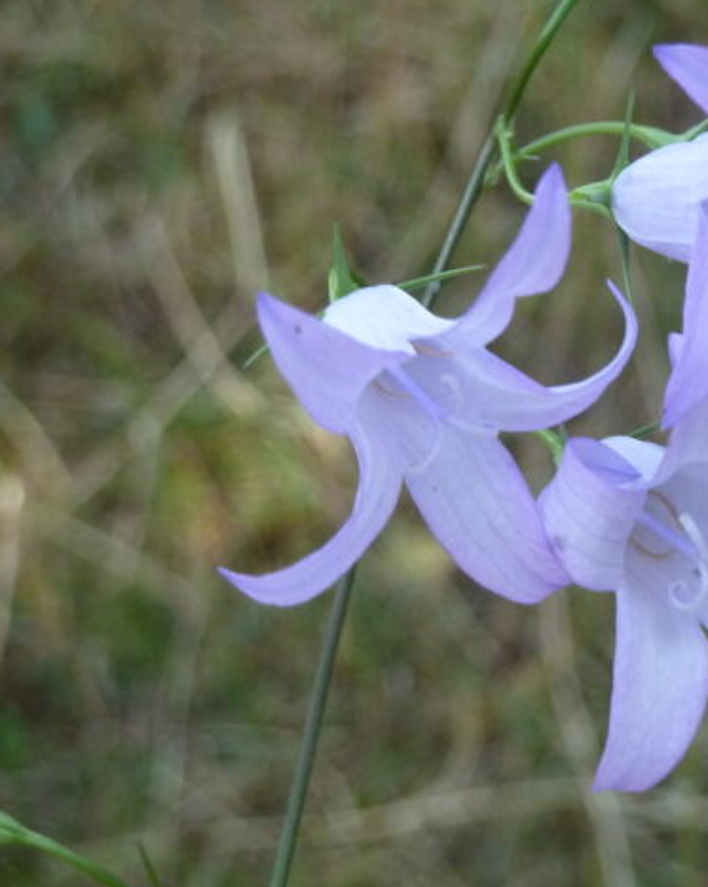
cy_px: 395
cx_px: 623
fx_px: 2412
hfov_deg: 16.5
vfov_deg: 20.8
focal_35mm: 92
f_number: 3.9
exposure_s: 1/320
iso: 250
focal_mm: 9.1
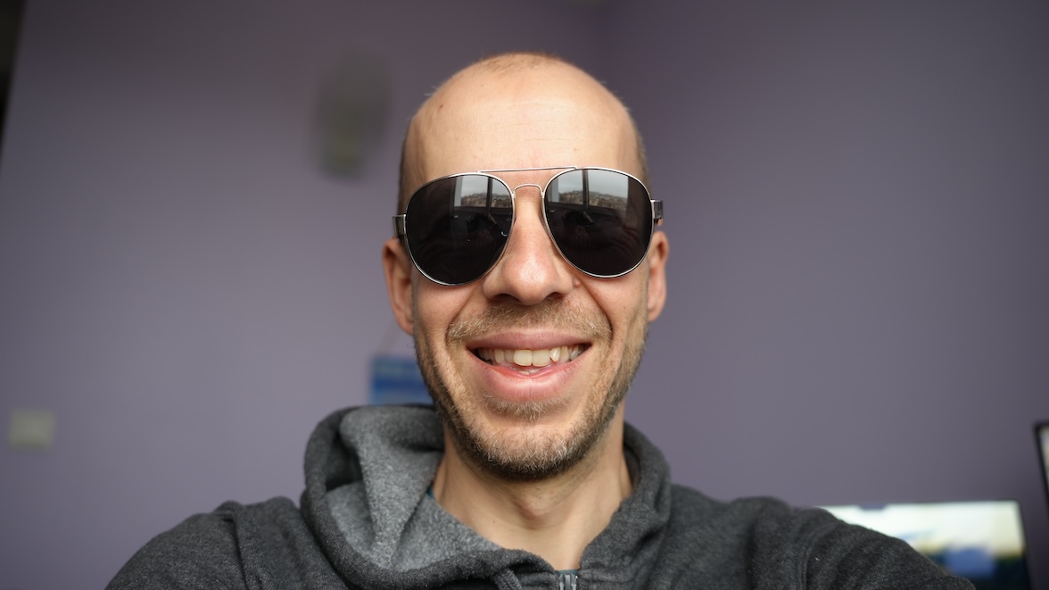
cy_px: 303
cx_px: 520
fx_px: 883
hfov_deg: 61.4
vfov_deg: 36.9
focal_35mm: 32
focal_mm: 29.7
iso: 250
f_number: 2.8
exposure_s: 1/30
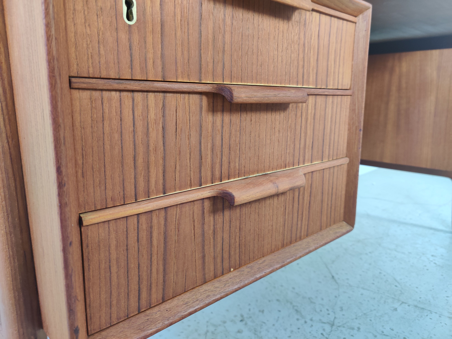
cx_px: 226
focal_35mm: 27
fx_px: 353
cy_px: 170
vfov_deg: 51.4
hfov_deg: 65.3
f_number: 1.65
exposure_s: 1/50
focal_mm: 4.75
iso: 250
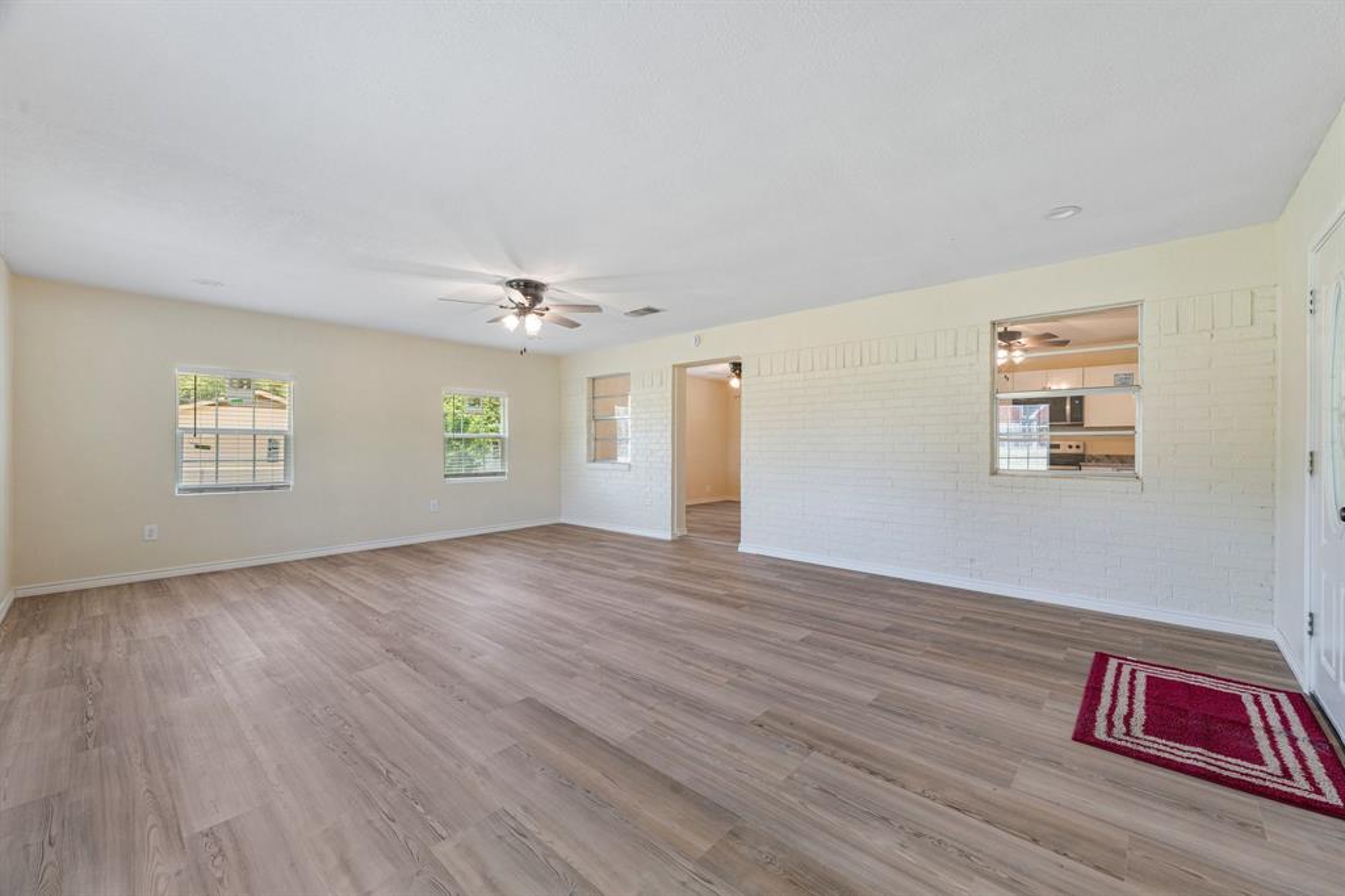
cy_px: 448
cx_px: 672
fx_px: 523
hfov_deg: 104.3
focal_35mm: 14
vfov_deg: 81.2
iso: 500
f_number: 9
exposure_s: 1/1.67
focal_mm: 14
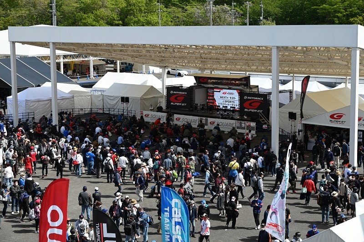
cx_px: 182
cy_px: 121
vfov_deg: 20.6
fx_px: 667
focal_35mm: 66
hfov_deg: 30.5
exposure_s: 1/200
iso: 100
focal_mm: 66
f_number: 8
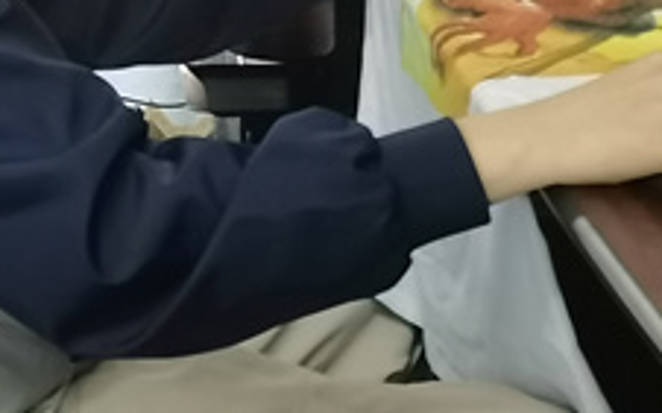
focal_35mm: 120
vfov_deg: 10.1
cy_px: -422
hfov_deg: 16.9
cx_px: -44
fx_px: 2164
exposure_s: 1/33.3
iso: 250
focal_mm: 4.94
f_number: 1.9
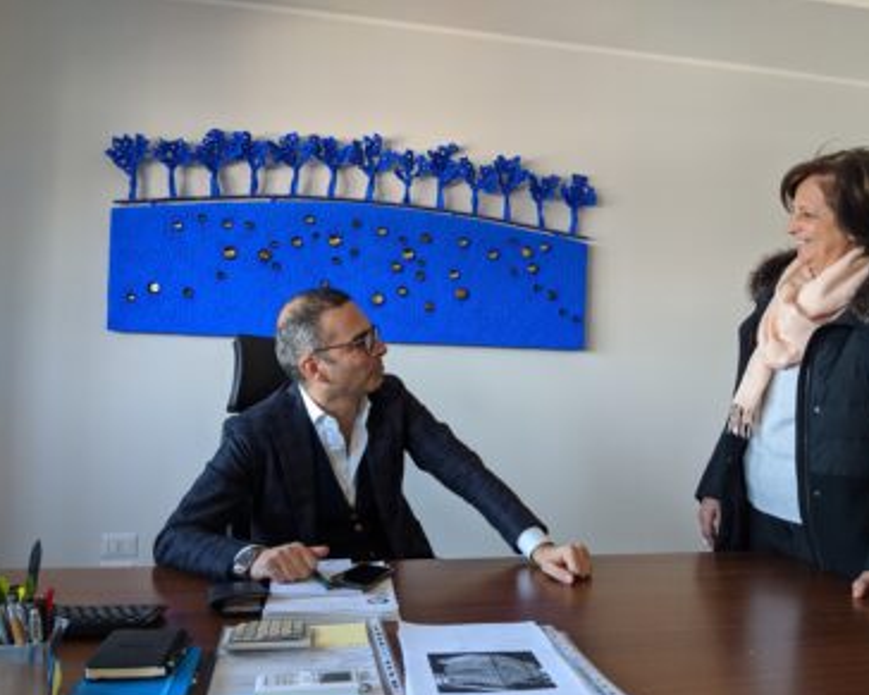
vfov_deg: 50.0
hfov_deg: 60.4
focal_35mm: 29
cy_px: 356
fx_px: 746
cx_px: 463
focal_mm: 4.44
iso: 170
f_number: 1.8
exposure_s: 1/118
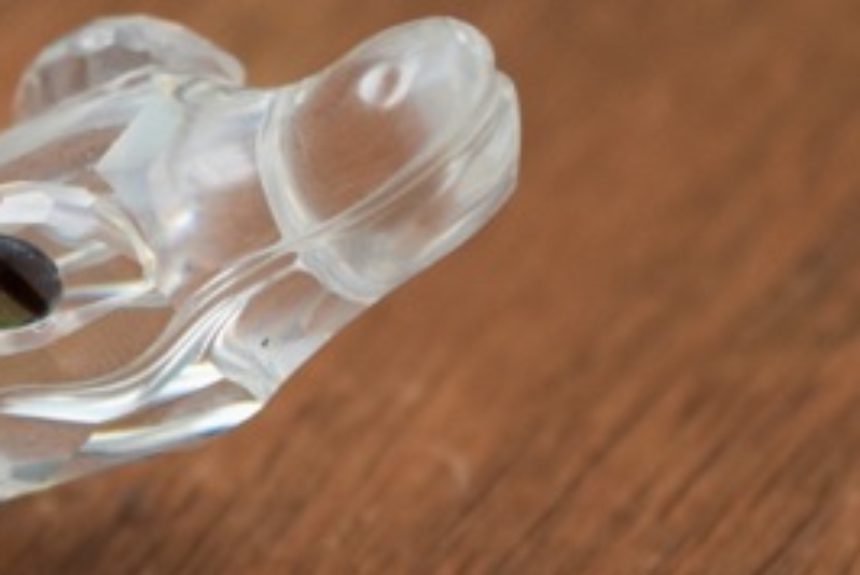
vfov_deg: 4.4
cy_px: 173
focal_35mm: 310
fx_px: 7411
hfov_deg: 6.6
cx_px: -265
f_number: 5.6
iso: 800
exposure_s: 1/80
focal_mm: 55
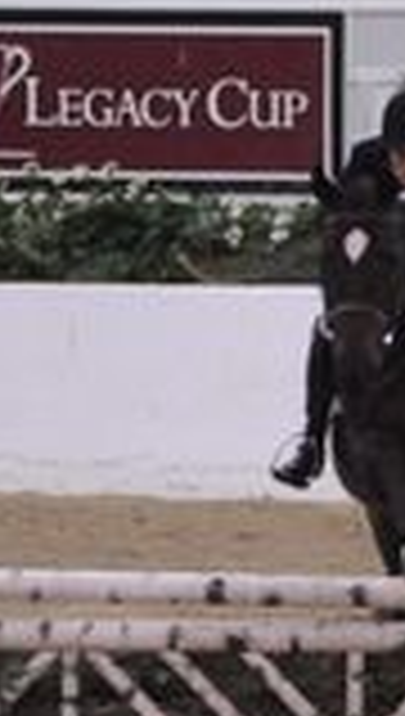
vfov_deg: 2.6
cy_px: 369
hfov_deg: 1.5
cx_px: 382
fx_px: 15980
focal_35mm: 841
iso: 5000
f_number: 2.8
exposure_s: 1/400
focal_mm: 200
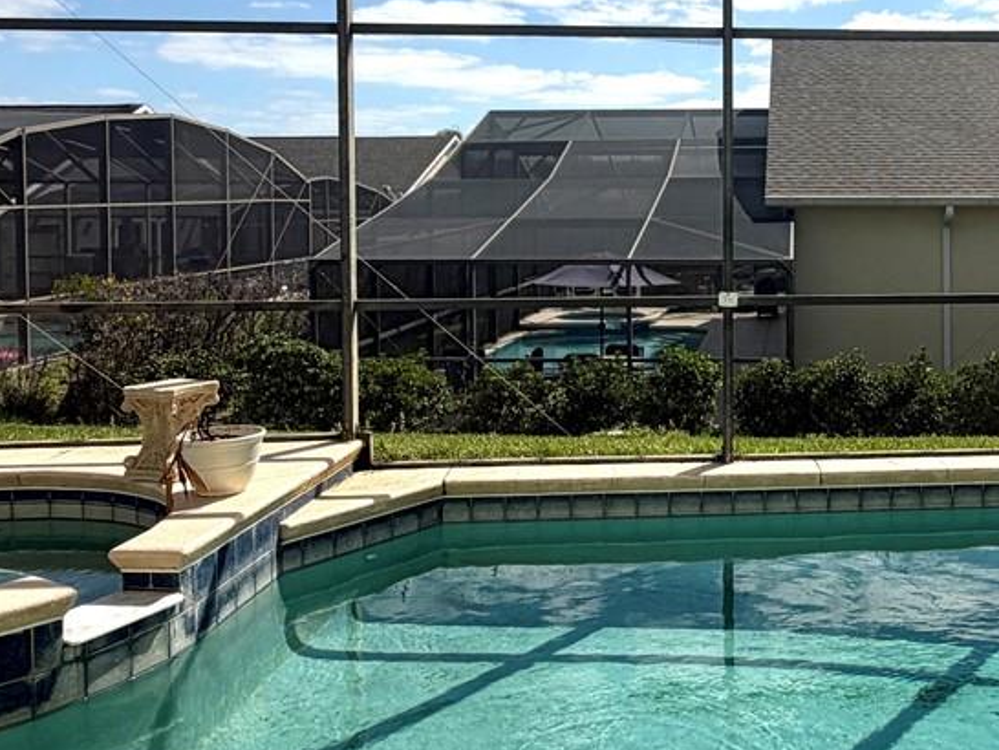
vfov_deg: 34.7
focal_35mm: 41
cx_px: 812
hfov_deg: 43.4
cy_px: 229
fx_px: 1184
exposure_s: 1/1050
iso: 20
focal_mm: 2.22
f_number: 2.2
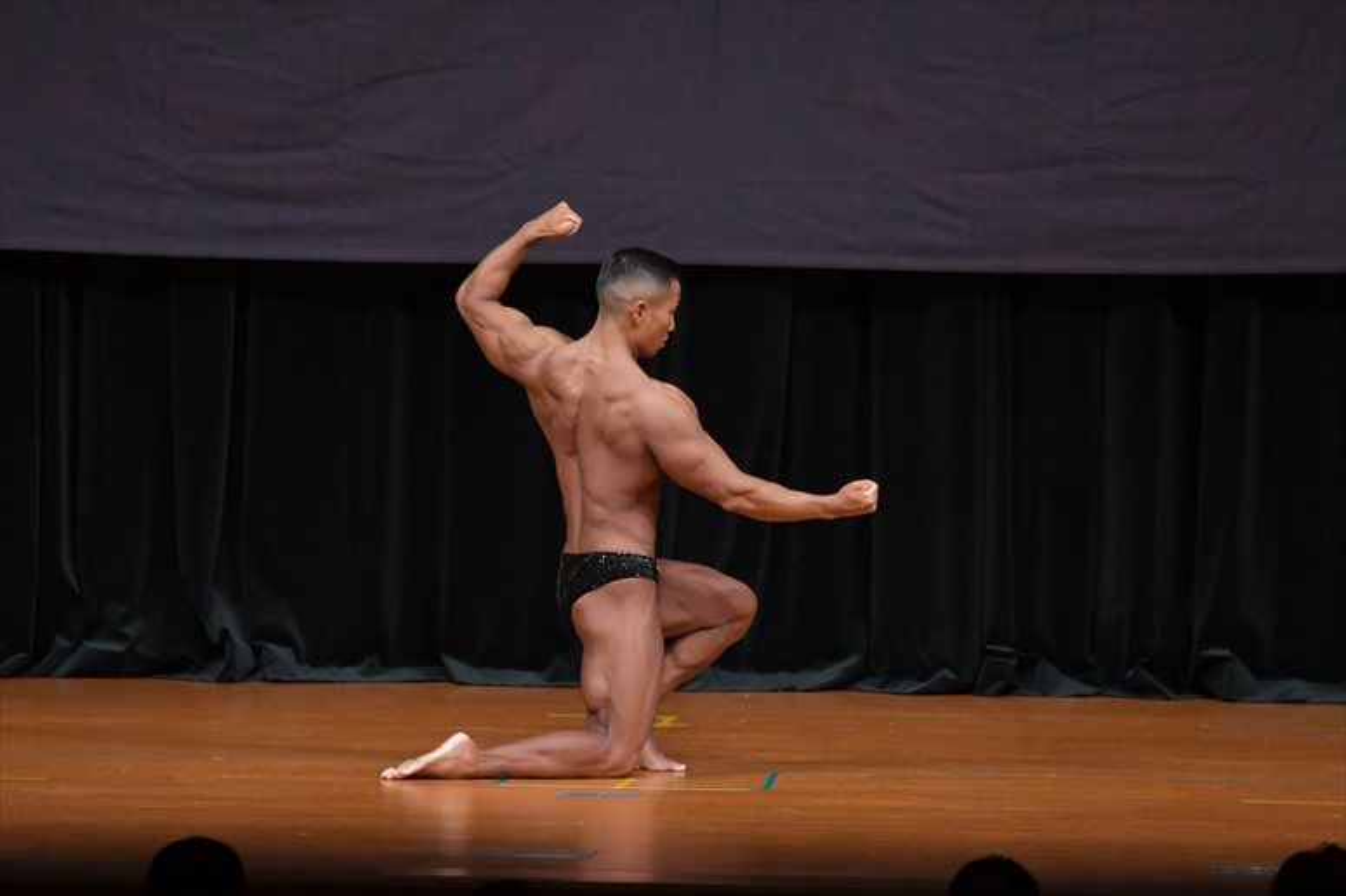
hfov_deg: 7.6
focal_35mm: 270
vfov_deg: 5.1
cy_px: 448
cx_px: 673
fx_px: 10090
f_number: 5.6
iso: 4000
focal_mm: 180
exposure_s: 1/400
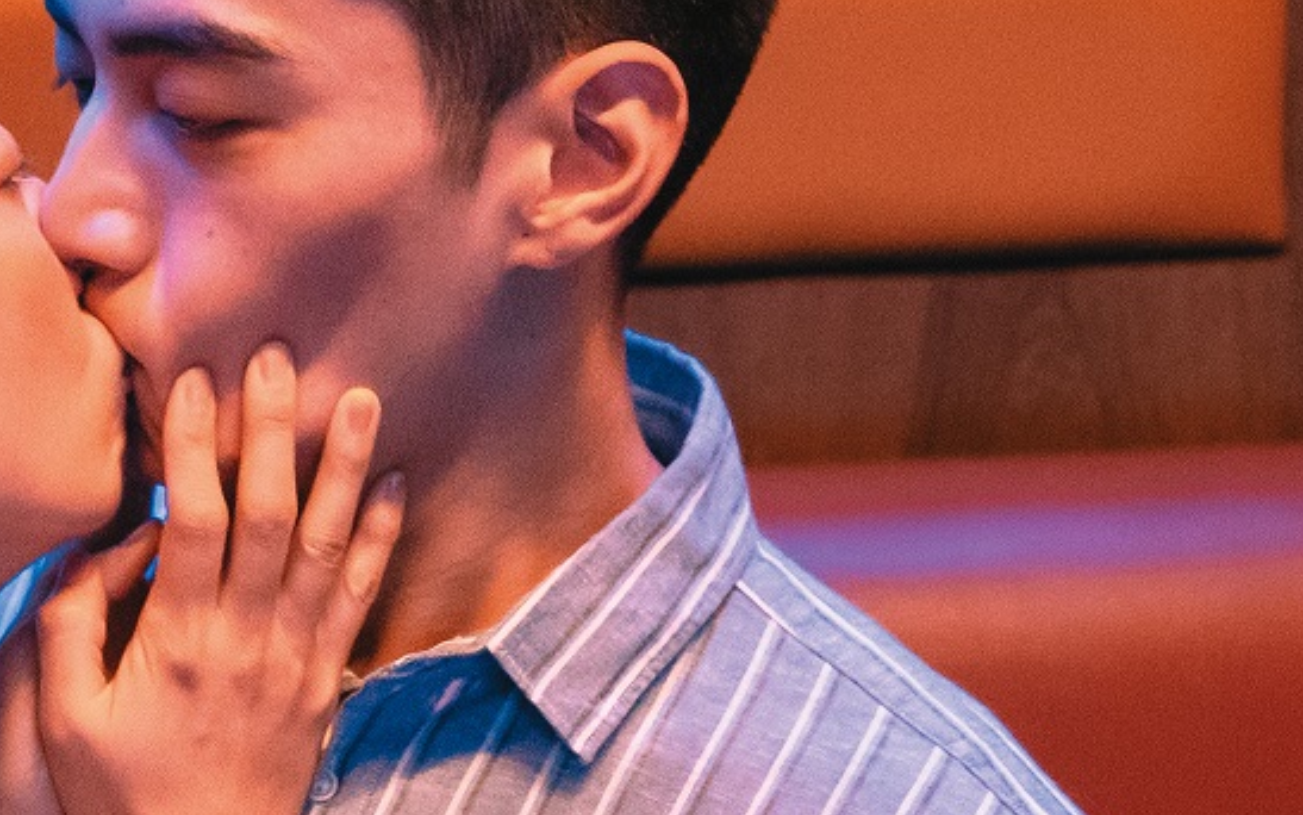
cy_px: 592
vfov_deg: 5.0
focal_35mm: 261
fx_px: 9269
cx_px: 121
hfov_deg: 8.0
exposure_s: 1/100
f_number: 2.8
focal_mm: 70
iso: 6400
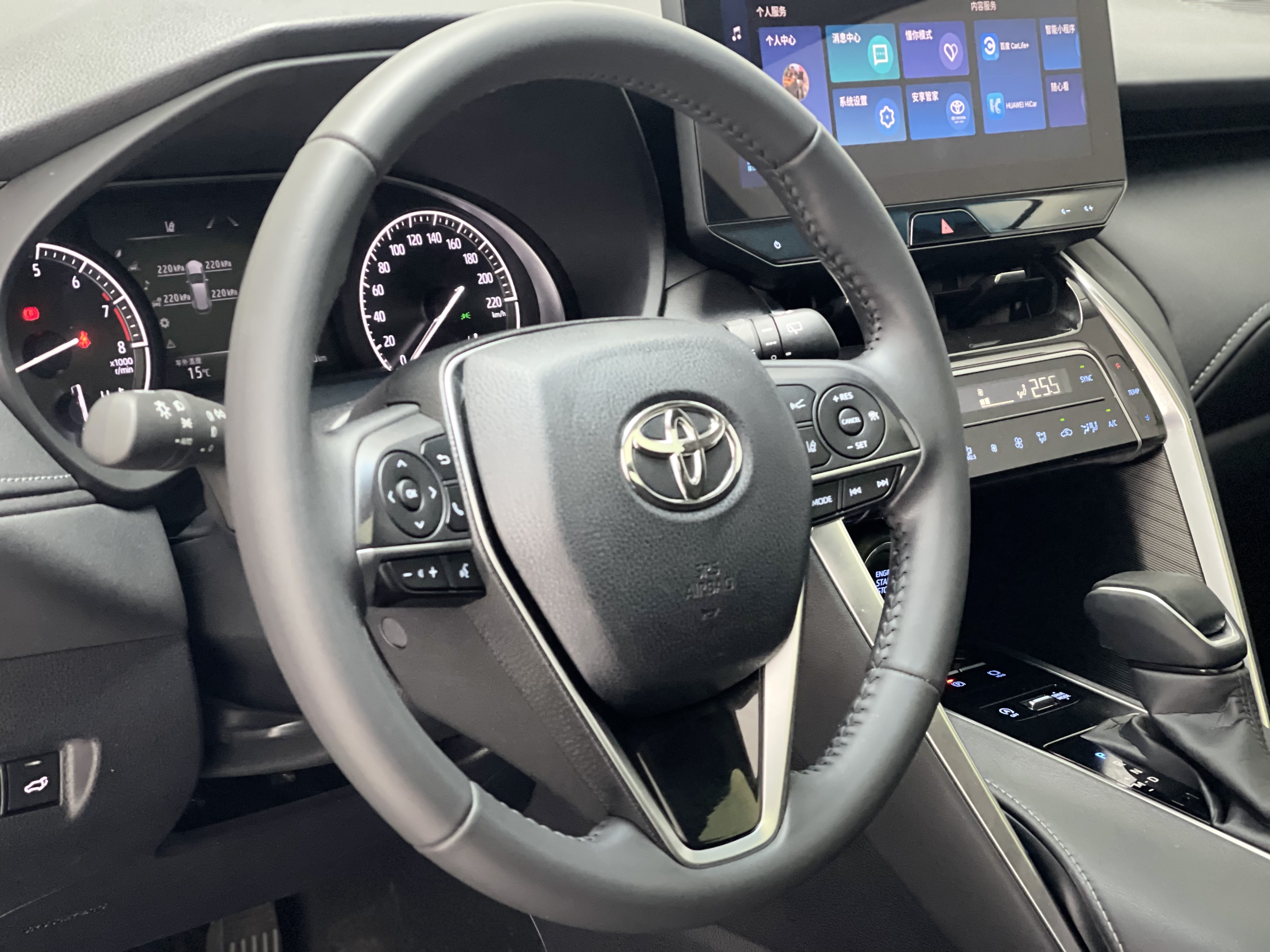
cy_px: 476
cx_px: 635
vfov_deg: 22.9
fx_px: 2348
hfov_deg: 30.3
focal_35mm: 64
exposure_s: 1/20
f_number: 2.2
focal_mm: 7.5
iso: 400
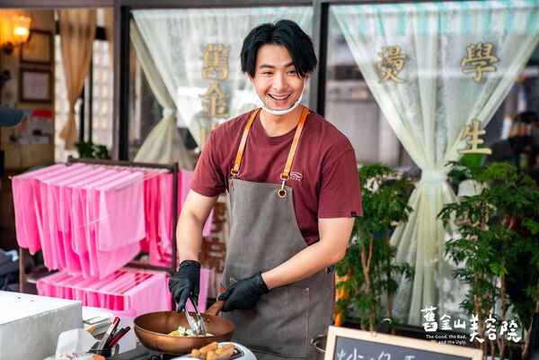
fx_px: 1048
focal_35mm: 70
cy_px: 180
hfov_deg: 28.8
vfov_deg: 19.5
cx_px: 270
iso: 1600
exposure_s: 1/200
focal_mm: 70
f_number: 2.8
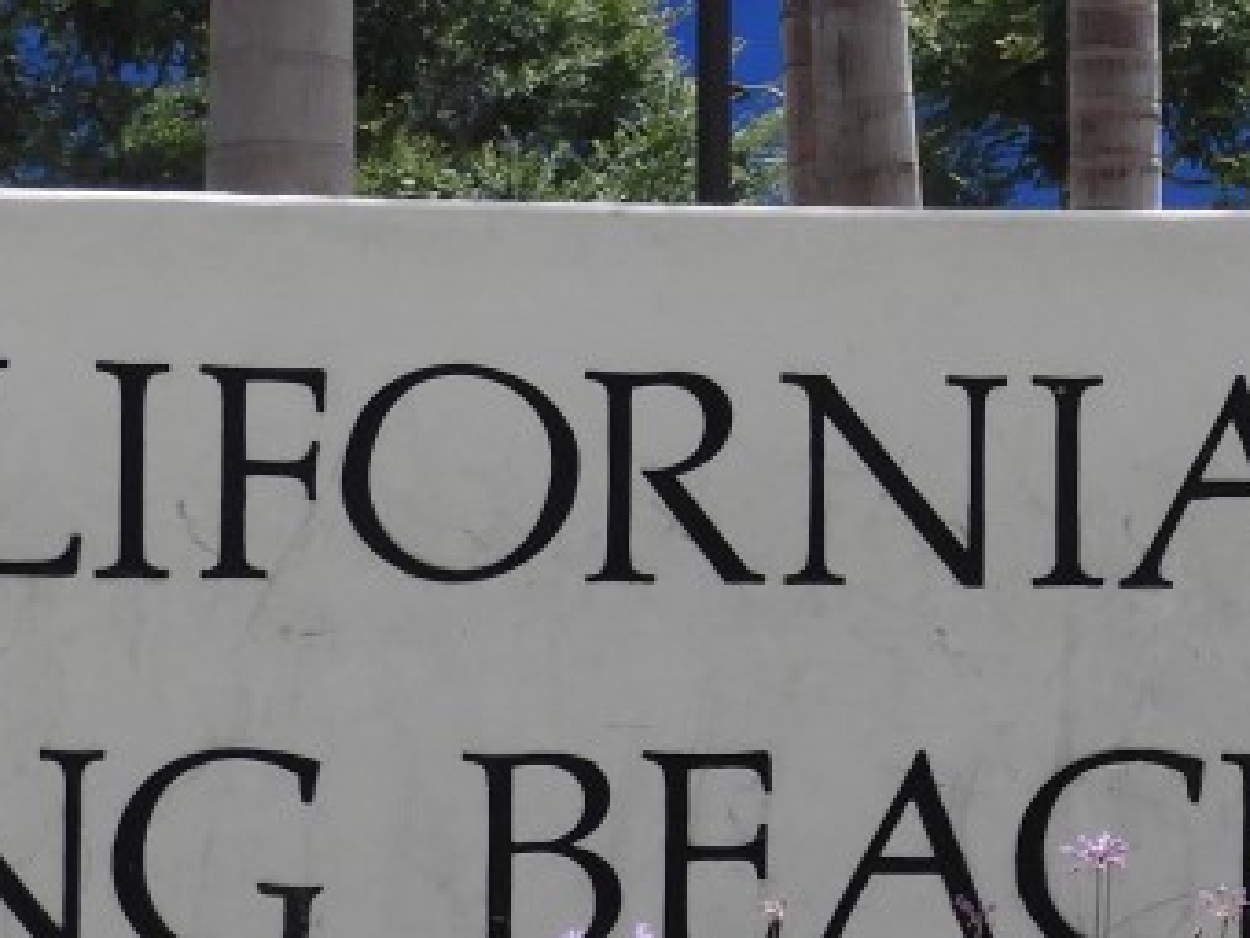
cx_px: 1776
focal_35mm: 212
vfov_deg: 7.0
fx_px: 7655
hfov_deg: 9.1
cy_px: 515
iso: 100
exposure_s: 1/1000
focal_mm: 9
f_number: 4
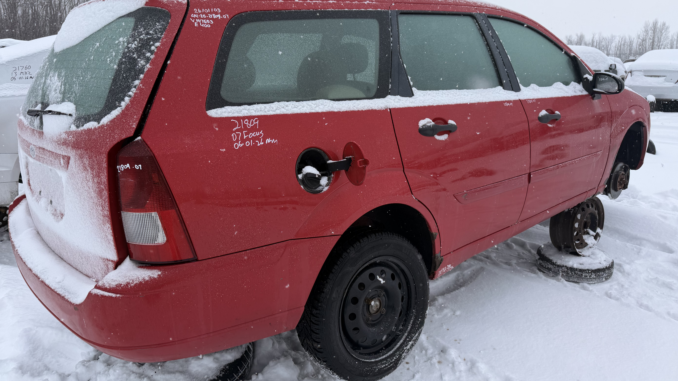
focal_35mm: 27
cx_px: 333
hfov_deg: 69.9
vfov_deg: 42.8
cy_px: 162
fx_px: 485
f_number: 1.78
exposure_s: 1/226
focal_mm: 6.76
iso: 64
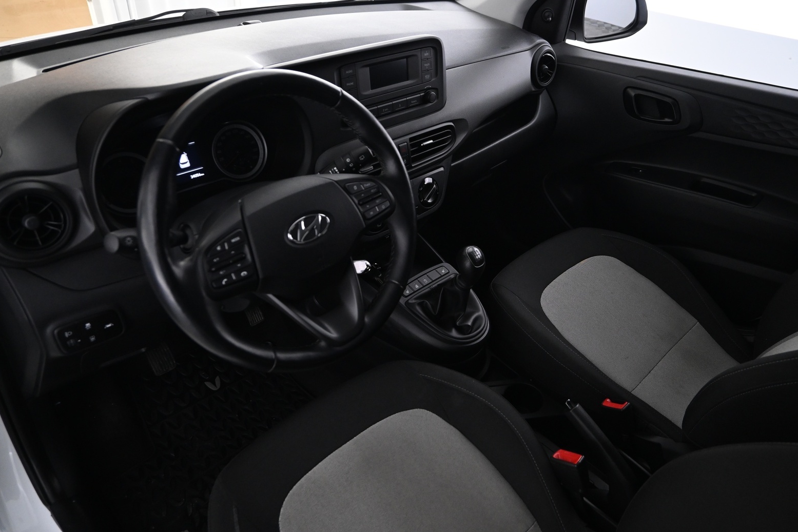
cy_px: 260
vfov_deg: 51.3
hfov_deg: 71.5
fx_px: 554
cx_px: 411
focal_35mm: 25
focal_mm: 16
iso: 1600
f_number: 3.5
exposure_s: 1/20
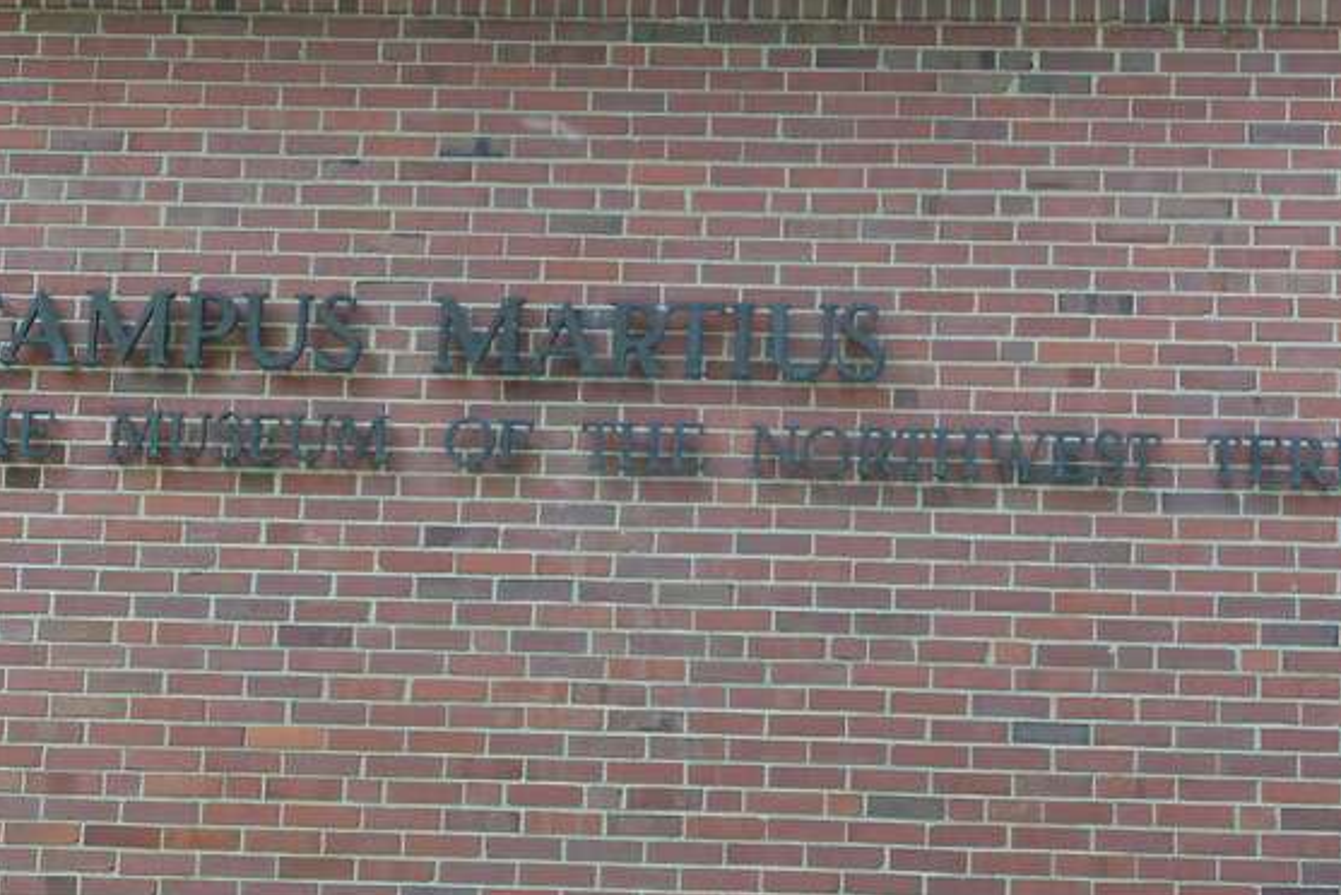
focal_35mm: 103
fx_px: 3839
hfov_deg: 19.8
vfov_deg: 13.3
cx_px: 722
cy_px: 409
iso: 80
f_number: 3.5
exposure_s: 1/160
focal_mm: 12.2
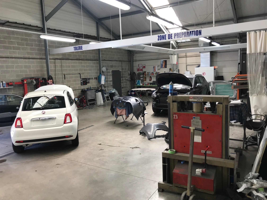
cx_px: 134
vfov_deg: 49.7
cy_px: 100
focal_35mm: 28
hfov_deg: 63.4
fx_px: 216
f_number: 1.8
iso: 25
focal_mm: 3.99
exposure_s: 1/50
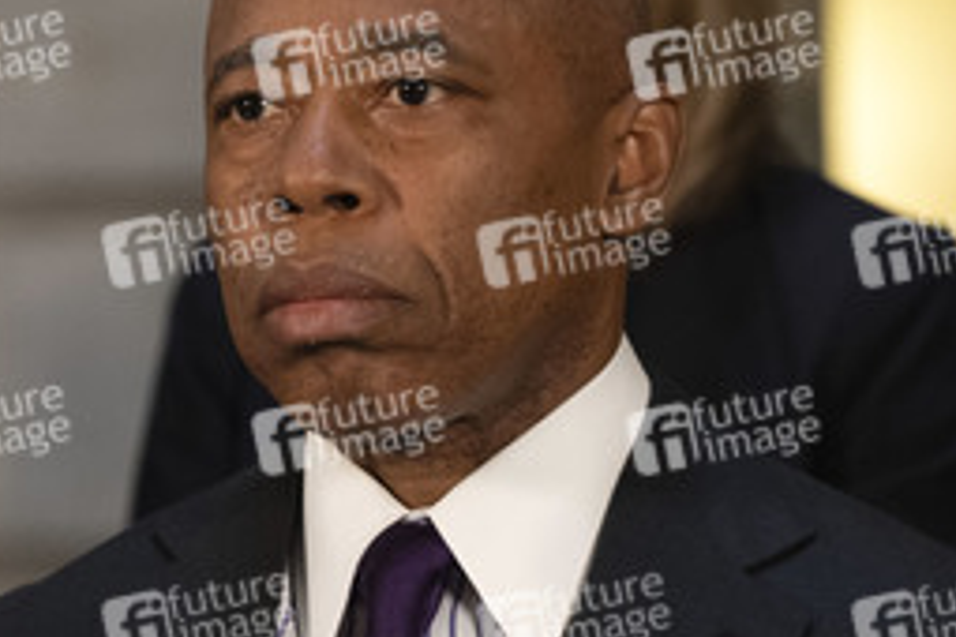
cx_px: 247
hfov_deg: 5.2
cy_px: 337
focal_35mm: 395
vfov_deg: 3.5
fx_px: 10489
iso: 8000
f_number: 5.6
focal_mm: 224
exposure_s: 1/400
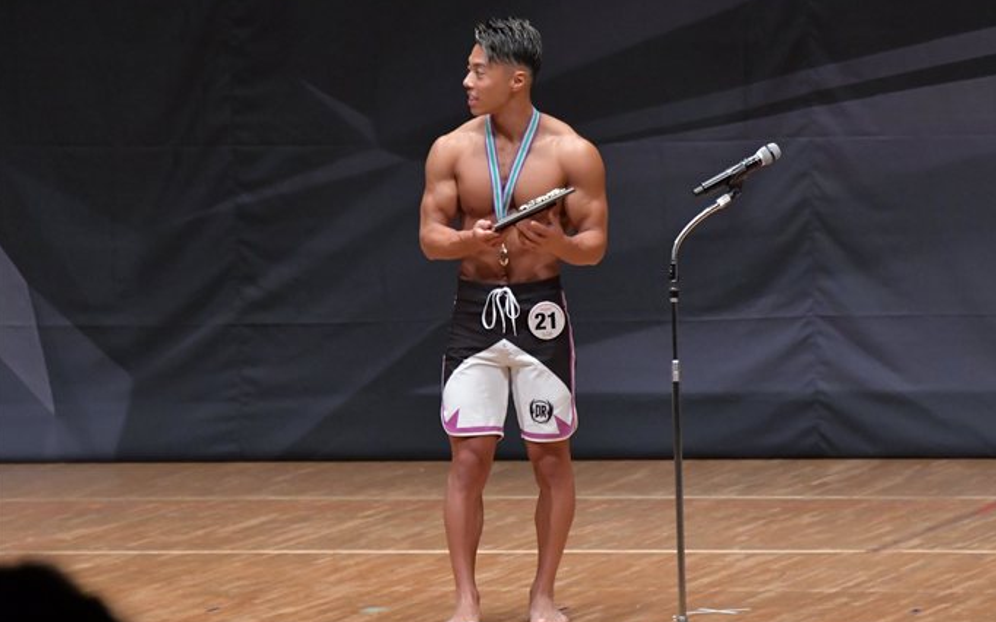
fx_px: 8956
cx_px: 560
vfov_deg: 4.0
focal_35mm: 330
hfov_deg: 6.4
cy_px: 337
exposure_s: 1/400
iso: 6400
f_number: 5.6
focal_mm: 190
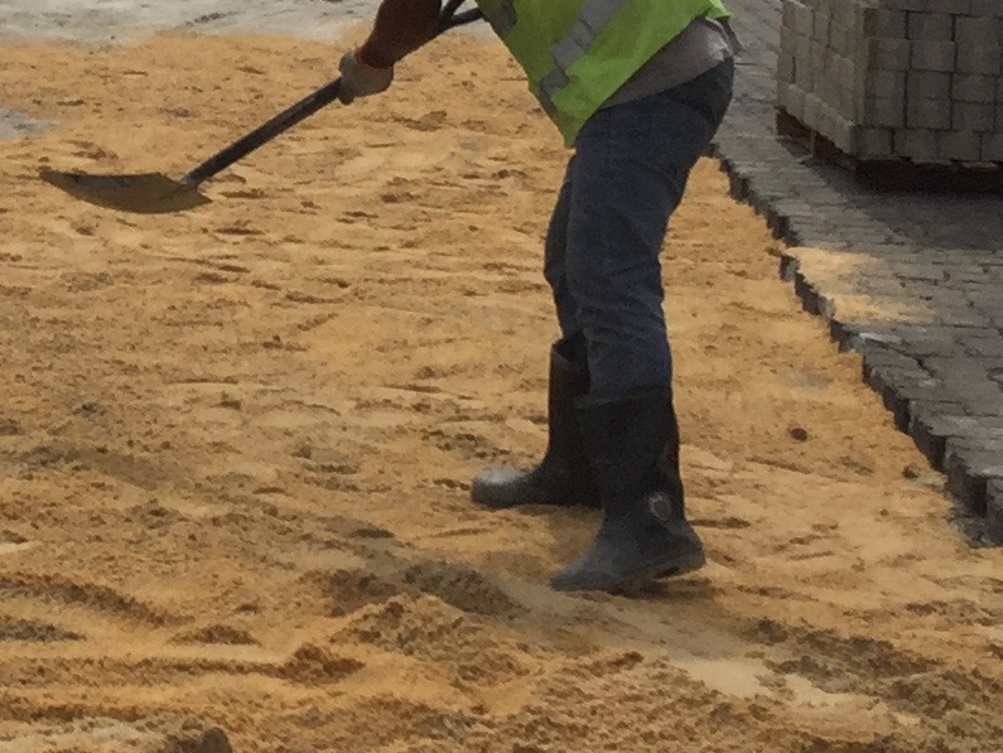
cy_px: -47
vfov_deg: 12.3
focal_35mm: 119
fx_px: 3450
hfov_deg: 15.5
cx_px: -418
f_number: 2.2
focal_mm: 4.15
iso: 32
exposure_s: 1/4950
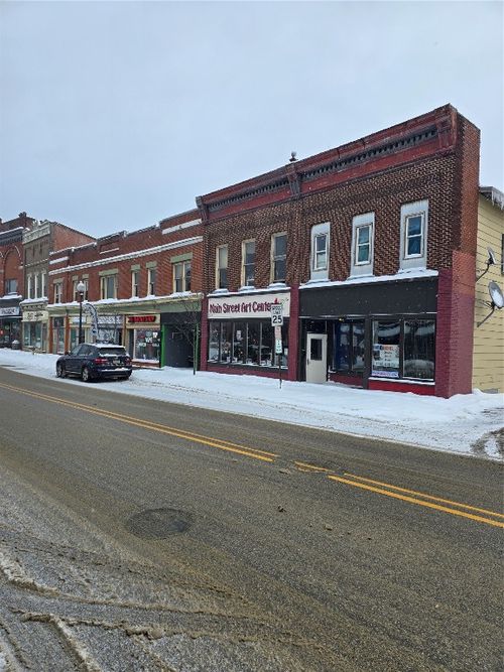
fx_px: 447
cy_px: 336
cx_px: 252
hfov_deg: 58.9
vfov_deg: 73.9
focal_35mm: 23
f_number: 1.7
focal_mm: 6.3
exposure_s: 1/487
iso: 12
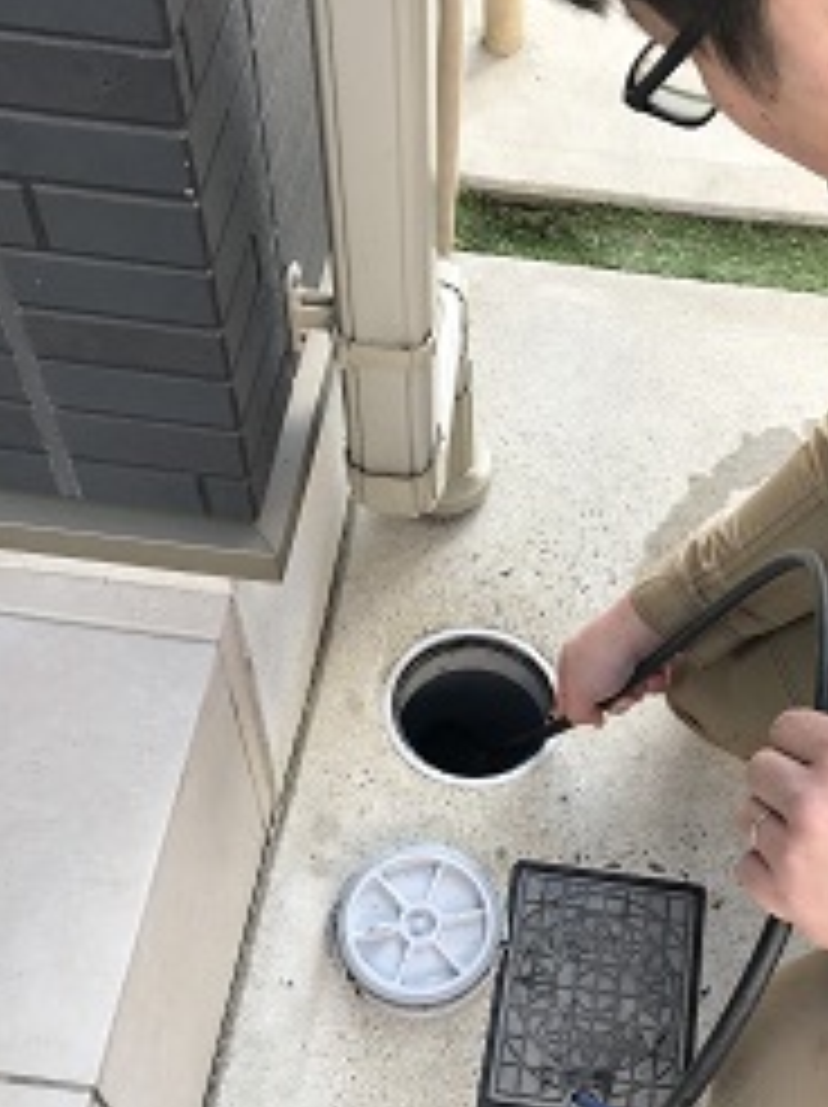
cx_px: 524
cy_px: 684
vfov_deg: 41.0
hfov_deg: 31.3
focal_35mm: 46
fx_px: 1470
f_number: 1.8
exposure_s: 1/146
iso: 20
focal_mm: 3.99
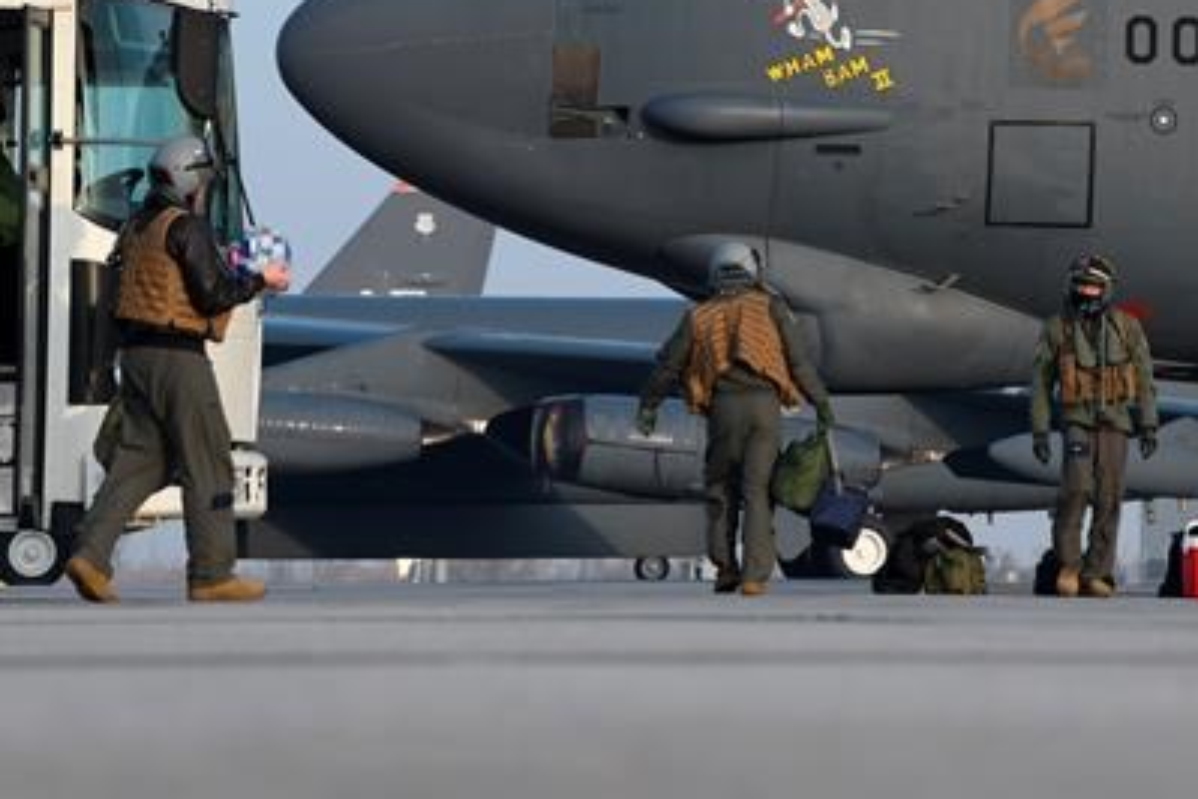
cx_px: 904
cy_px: 200
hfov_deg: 9.0
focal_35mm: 228
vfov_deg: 6.0
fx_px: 7587
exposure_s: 1/250
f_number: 7.1
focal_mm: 140
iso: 160
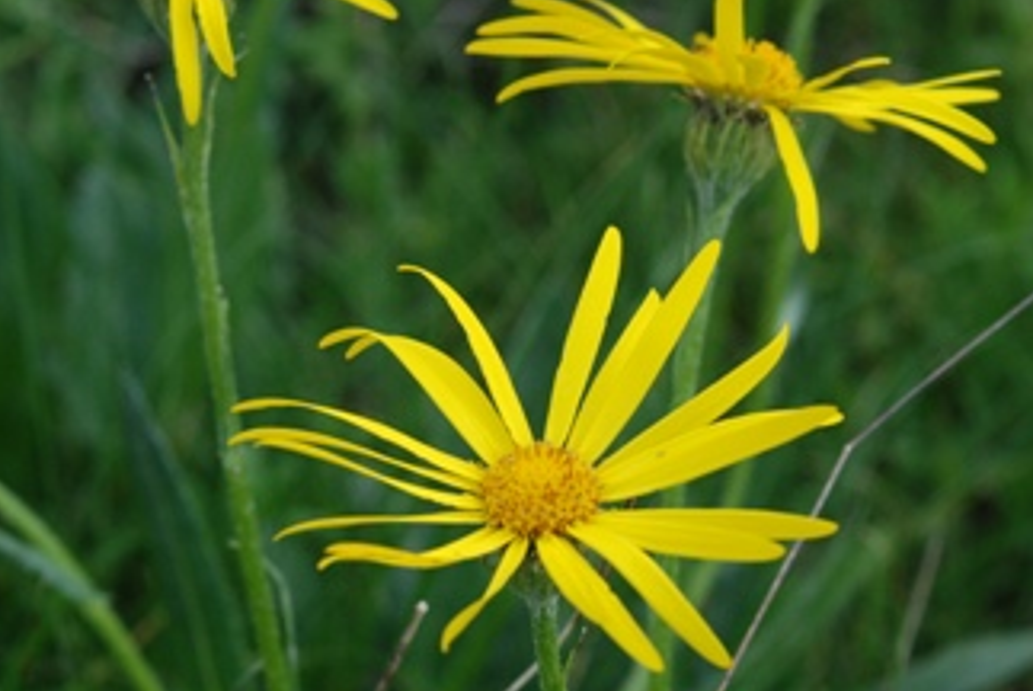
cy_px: 457
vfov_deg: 11.0
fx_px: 3590
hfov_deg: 16.4
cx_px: 553
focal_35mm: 125
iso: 640
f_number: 9
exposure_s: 1/400
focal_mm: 60
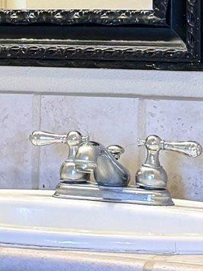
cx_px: -53
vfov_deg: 12.2
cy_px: -33
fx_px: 1243
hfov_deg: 9.2
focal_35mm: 159
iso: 200
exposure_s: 1/120
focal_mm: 6.86
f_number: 1.78
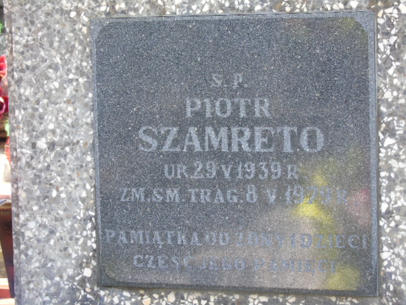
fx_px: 1454
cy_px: 152
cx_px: 203
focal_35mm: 124
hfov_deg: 15.9
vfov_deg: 12.0
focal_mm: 22
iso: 320
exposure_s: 1/100
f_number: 4.6
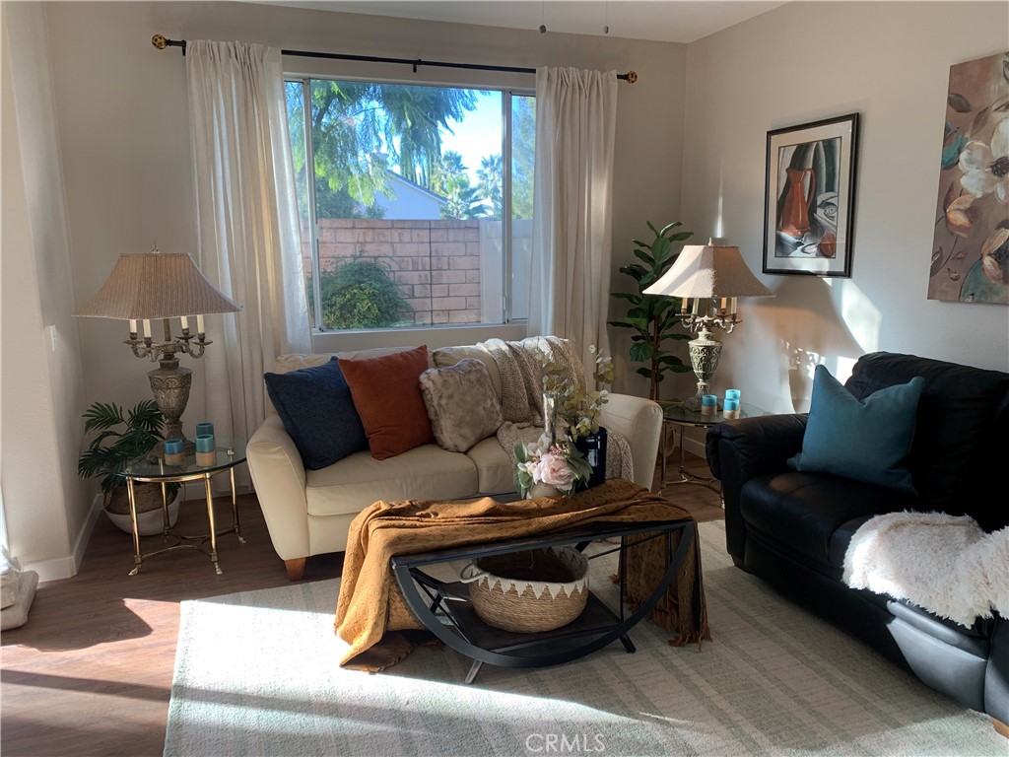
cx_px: 504
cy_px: 378
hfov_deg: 67.3
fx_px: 758
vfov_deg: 53.1
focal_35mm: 26
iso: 40
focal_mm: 4.25
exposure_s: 1/121
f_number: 1.8
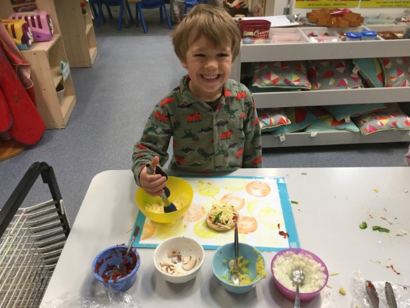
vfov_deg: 45.4
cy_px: 154
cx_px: 205
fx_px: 367
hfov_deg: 58.4
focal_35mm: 31
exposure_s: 1/33
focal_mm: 3.3
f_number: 2.4
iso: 80
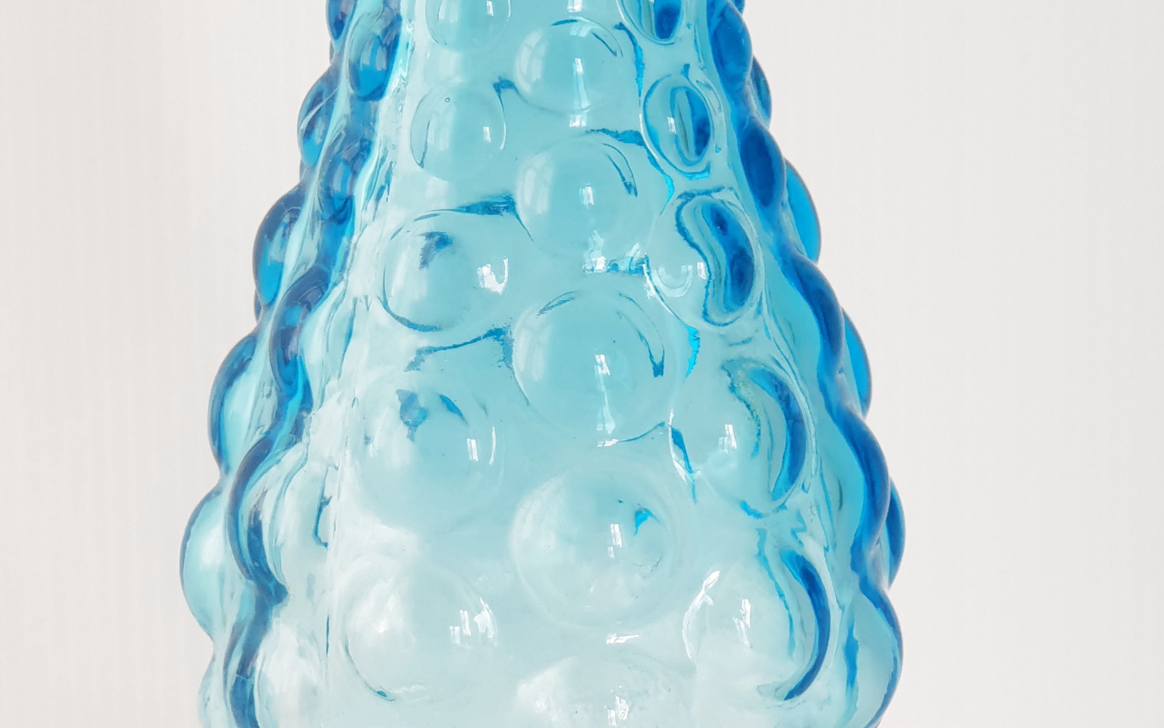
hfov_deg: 25.5
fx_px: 2570
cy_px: 278
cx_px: 536
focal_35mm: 81
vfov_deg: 16.1
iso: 50
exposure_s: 1/100
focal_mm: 6
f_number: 2.4
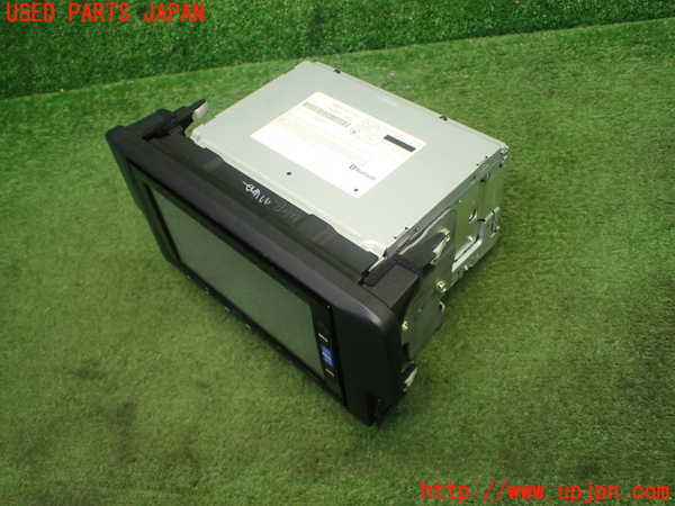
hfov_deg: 60.0
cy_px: 253
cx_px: 338
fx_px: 585
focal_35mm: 30
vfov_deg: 46.8
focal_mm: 5.4
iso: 500
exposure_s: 1/125
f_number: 2.3
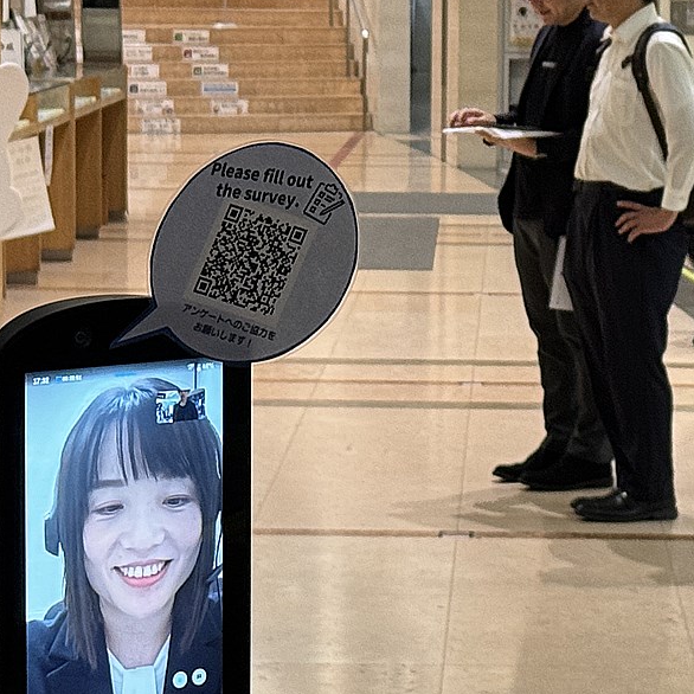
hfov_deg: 12.5
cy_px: 329
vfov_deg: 12.6
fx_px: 3153
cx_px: 488
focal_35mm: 139
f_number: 1.78
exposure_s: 1/60
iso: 200
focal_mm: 6.76
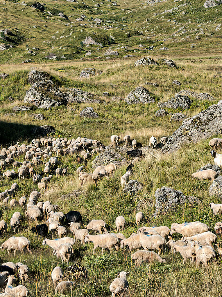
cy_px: -8
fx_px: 1172
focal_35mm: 137
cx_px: 194
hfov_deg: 10.8
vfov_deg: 14.2
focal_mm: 16.54
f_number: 4
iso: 64
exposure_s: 1/400
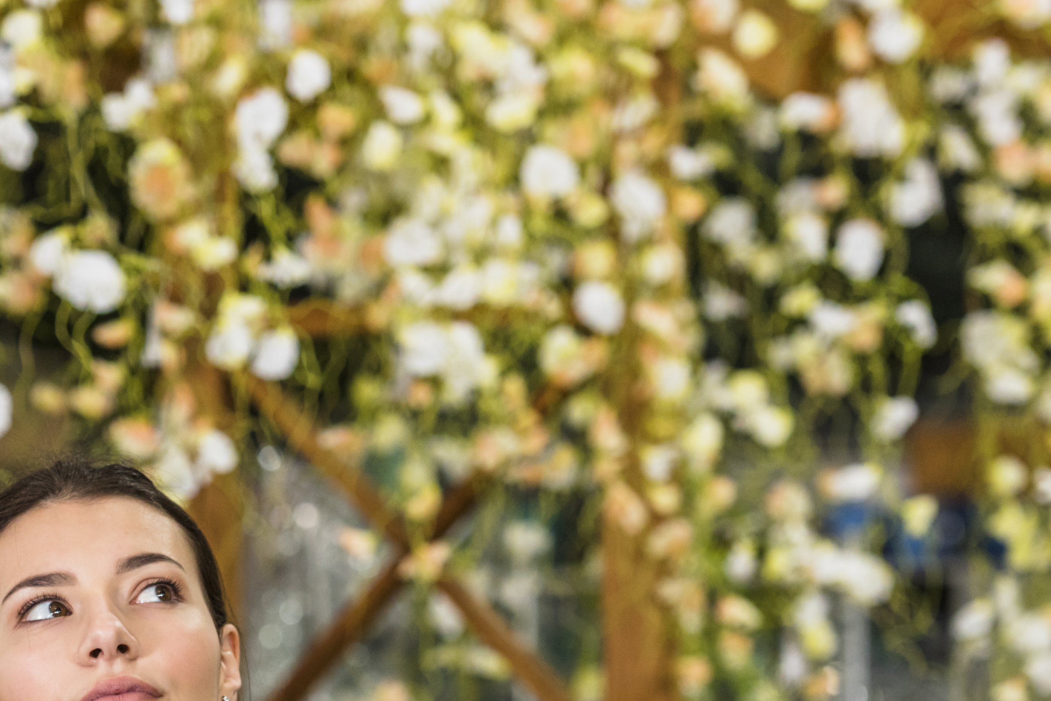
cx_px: 204
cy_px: 903
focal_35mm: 269
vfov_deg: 5.1
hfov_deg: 7.6
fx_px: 7856
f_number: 3.5
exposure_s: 1/125
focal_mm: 102
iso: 400
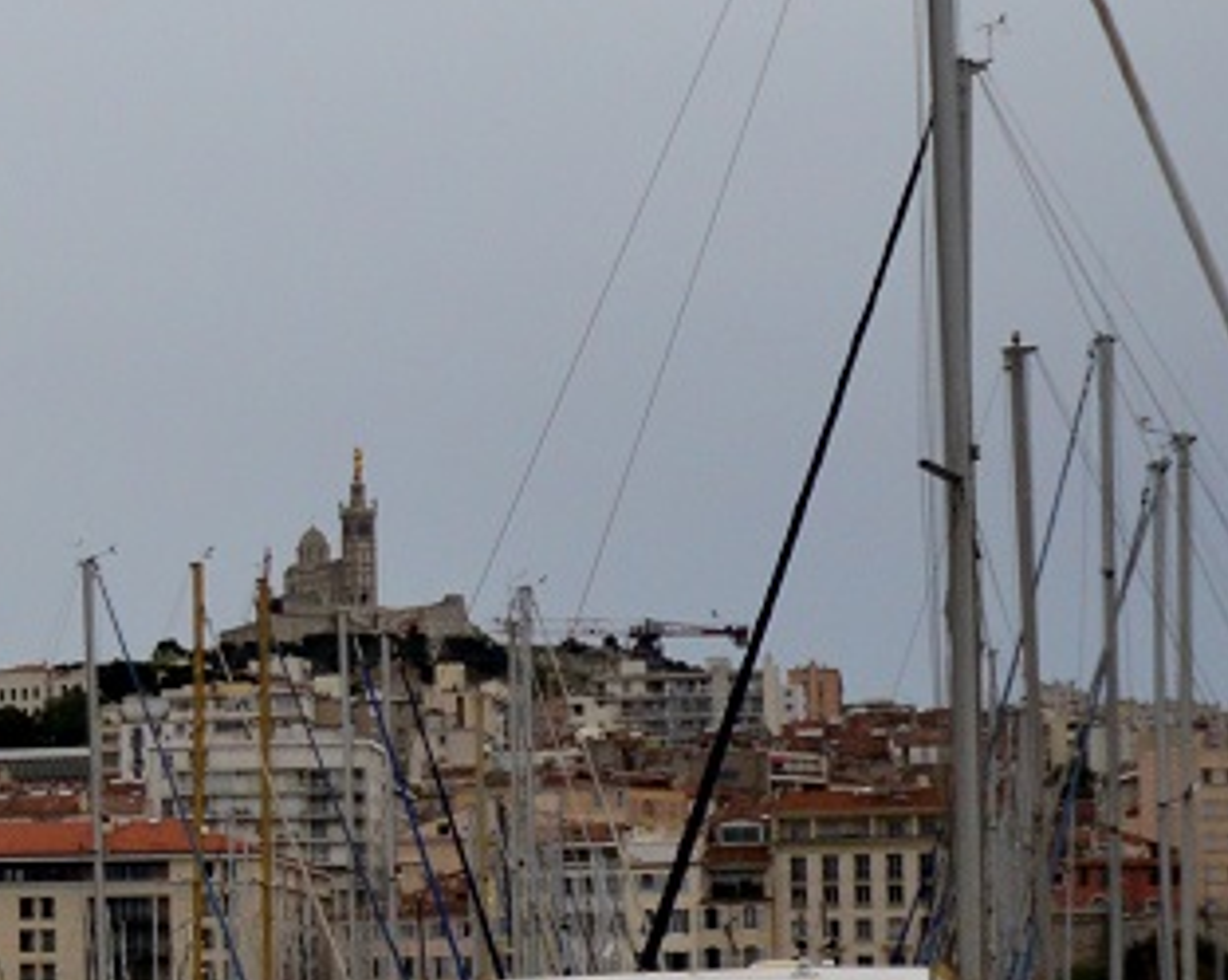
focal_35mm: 108
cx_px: -364
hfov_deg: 16.8
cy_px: 773
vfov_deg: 14.2
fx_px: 3921
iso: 1250
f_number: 4.5
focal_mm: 24
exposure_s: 1/8000
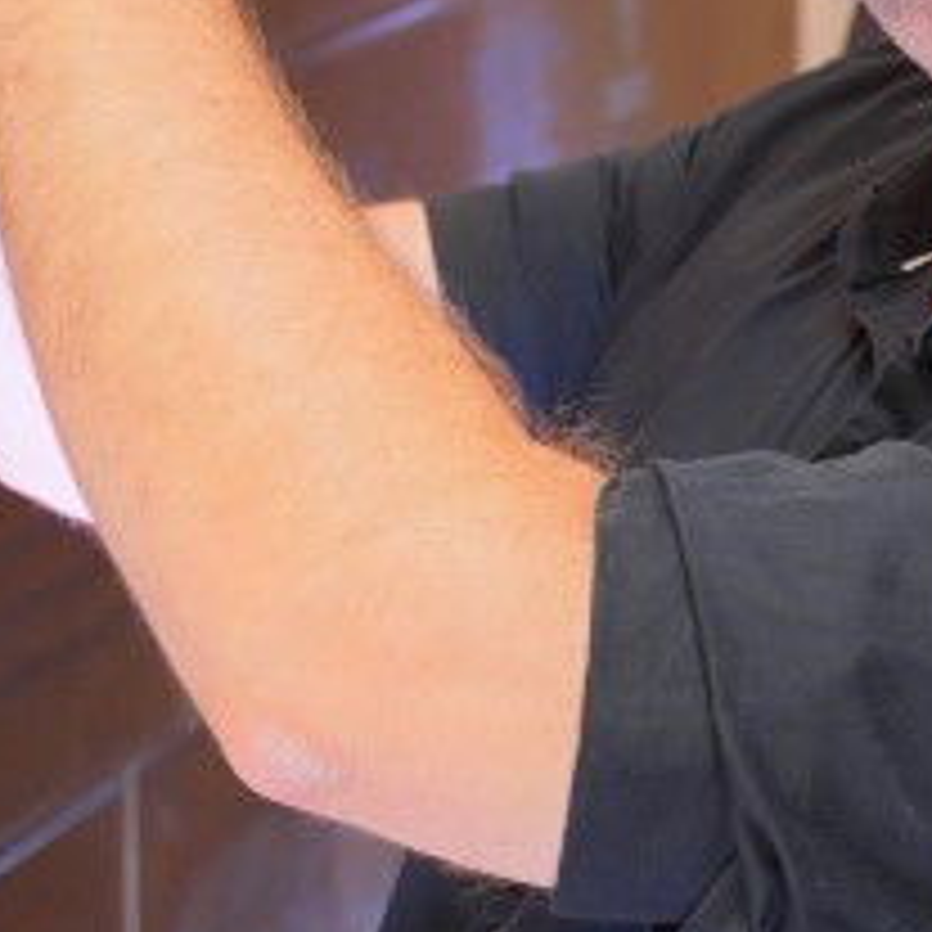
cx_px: 846
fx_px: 6062
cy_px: 482
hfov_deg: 8.8
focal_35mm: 199
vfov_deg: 8.8
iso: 500
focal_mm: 42
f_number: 4.5
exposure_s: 1/160
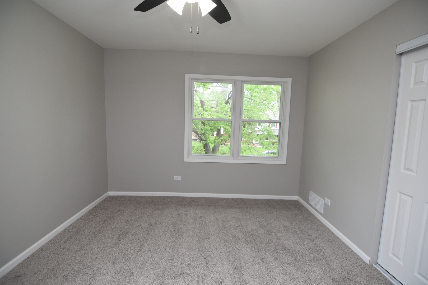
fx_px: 196
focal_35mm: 16
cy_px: 142
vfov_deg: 72.1
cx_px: 214
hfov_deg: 95.0
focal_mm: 11
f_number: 2.8
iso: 500
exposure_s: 1/250
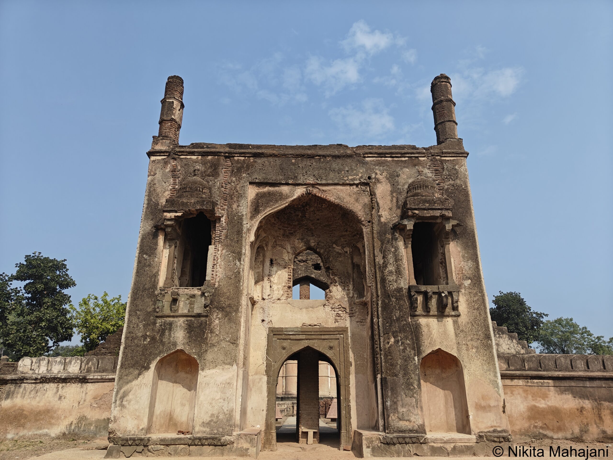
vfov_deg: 56.8
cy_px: 230
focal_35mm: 24
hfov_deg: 71.6
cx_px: 306
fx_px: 425
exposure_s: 1/2721
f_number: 1.8
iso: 64
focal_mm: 5.59
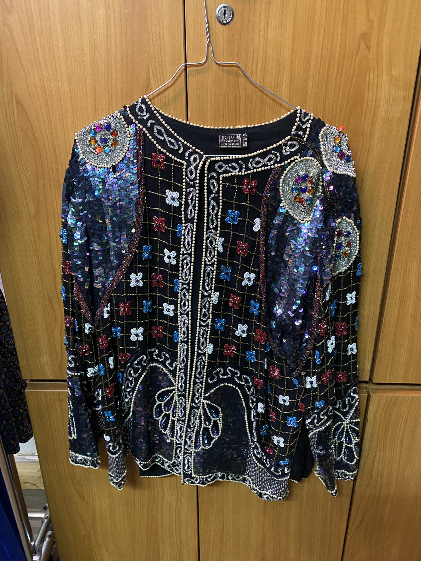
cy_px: 280
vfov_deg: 67.3
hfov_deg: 53.1
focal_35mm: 26
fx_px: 422
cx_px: 210
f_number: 1.8
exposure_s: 1/25
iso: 640
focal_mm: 4.25
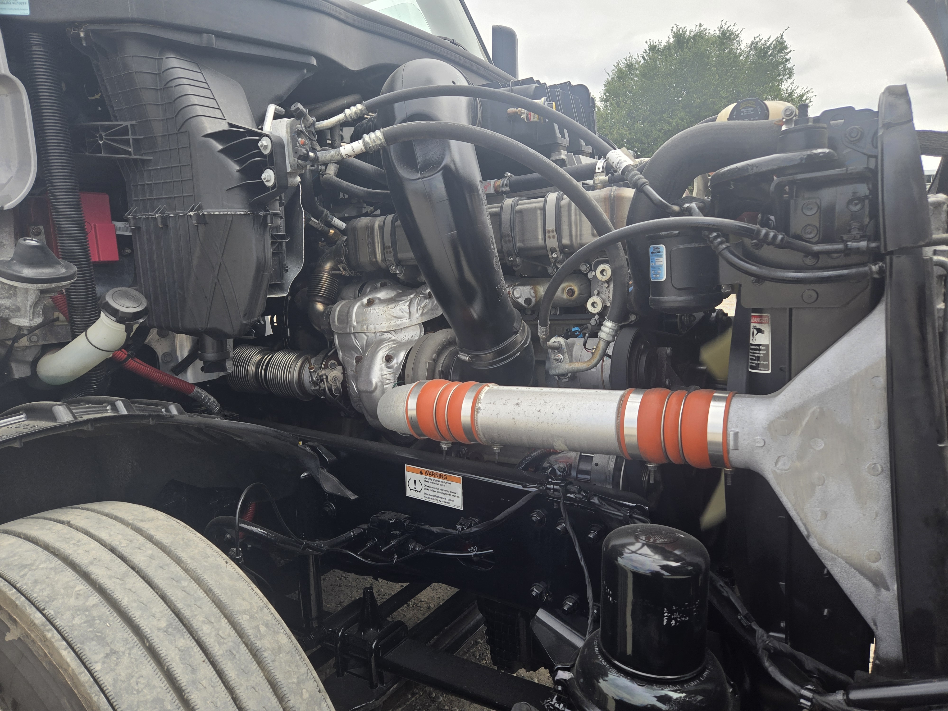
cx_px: 474
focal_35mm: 23
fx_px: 630
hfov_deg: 73.9
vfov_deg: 58.9
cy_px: 356
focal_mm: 5.4
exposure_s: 1/866
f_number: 1.8
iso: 25
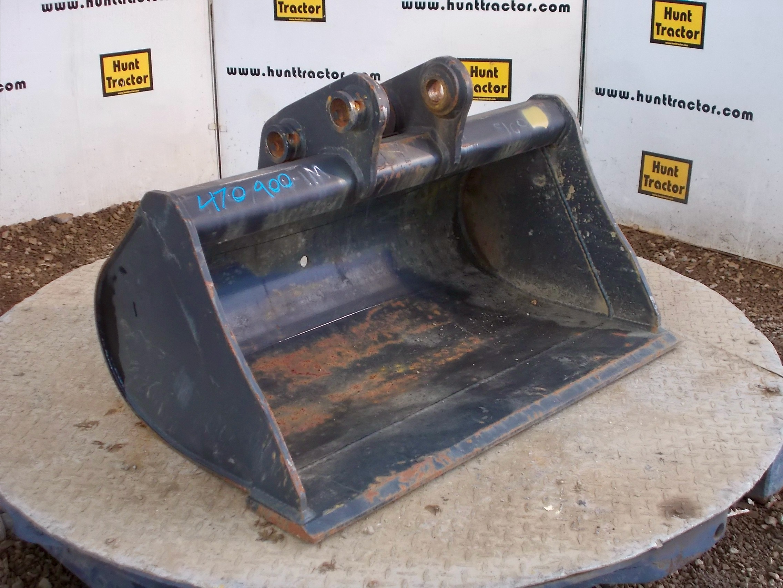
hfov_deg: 38.2
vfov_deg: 29.1
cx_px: 392
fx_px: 1131
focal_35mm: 50
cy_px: 294
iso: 200
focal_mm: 9
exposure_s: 1/30
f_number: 4.5
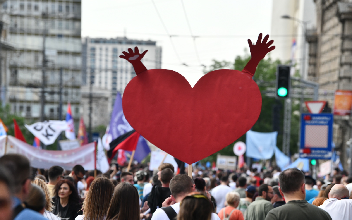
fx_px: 1669
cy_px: 110
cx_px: 176
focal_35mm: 174
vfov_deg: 7.5
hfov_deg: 12.0
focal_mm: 170
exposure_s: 1/2000
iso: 500
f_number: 4.5
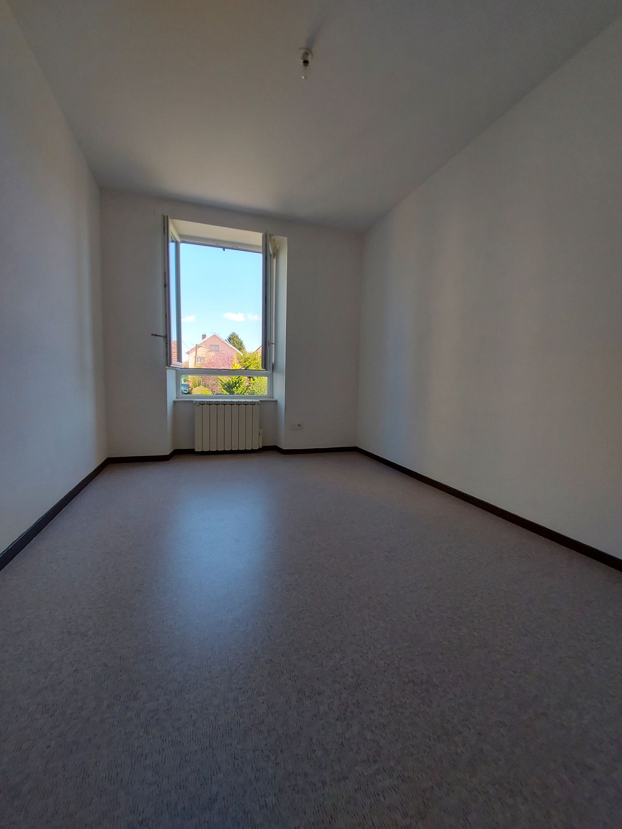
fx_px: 311
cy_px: 414
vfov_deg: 106.2
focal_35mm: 13
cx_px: 311
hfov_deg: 89.9
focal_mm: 1.74
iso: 50
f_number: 2.2
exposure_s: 1/157
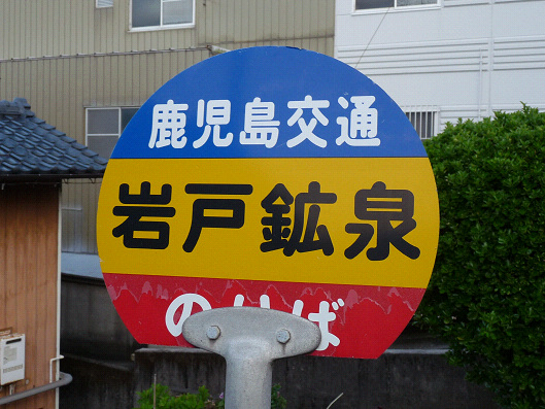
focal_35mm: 39
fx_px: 614
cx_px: 272
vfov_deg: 36.8
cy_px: 204
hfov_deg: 47.9
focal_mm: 4.8
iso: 100
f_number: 2.8
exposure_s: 1/100
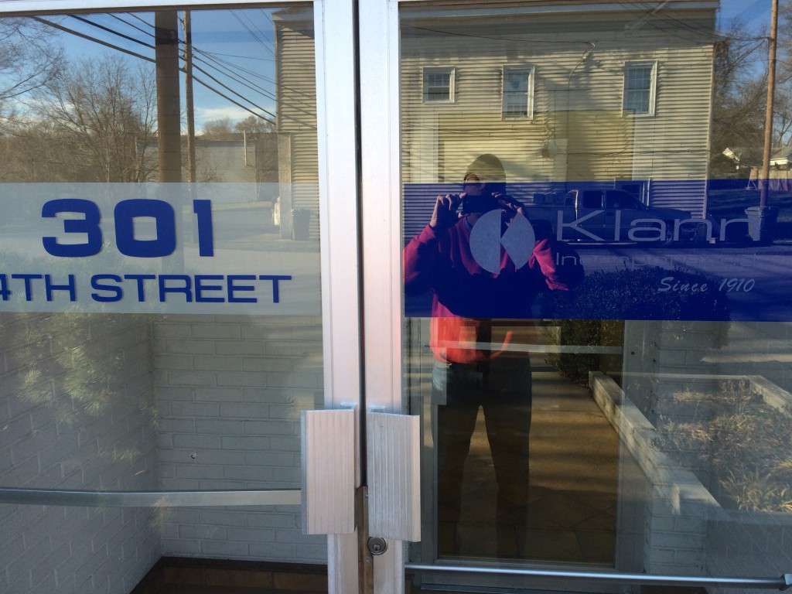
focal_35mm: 29
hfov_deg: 61.7
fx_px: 664
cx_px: 396
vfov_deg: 48.2
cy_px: 297
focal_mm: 4.15
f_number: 2.2
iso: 32
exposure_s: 1/218
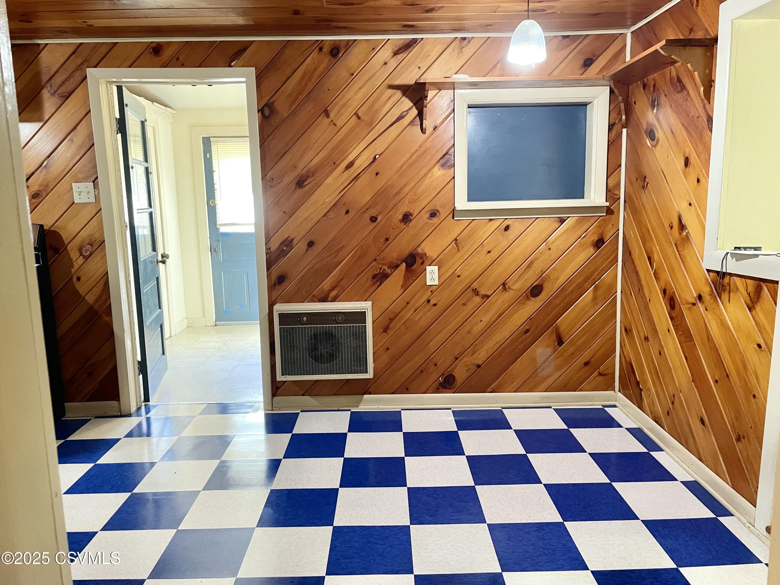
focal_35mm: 26
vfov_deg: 53.1
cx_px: 390
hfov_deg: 67.3
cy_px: 292
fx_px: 586
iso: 320
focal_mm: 4.2
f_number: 1.6
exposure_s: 1/60
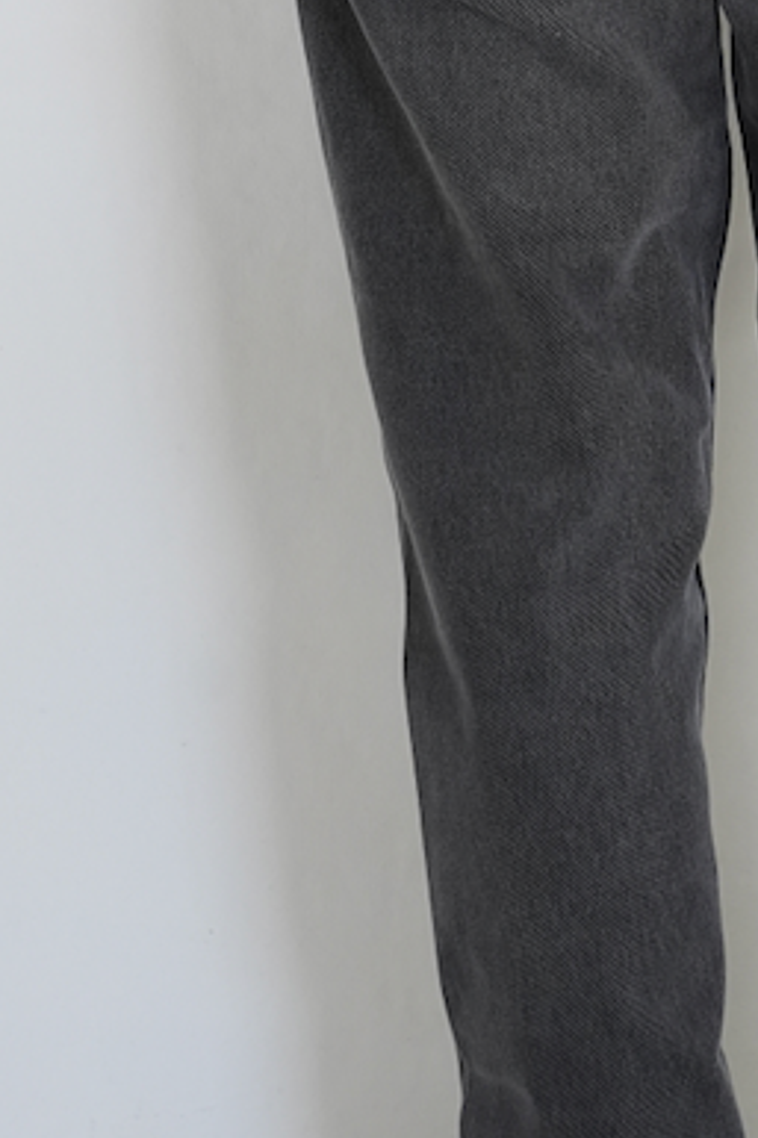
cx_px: 844
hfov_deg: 9.3
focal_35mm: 146
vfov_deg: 13.8
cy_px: -127
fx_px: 4615
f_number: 7.1
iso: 1250
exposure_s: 1/50
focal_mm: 44
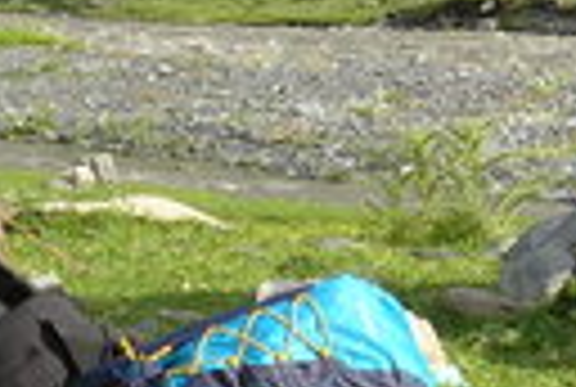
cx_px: 173
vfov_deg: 6.1
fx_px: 3592
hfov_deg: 9.2
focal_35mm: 224
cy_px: -180
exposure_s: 1/800
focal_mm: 7.9
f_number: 2.8
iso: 80
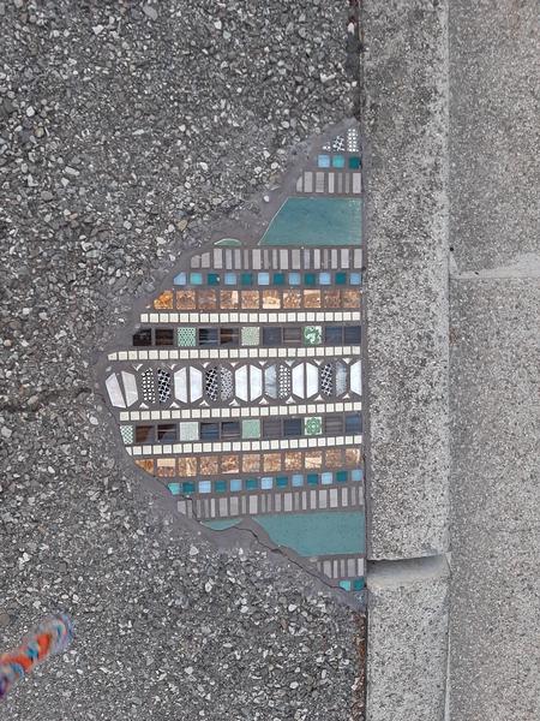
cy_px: 360
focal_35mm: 26
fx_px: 541
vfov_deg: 67.3
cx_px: 270
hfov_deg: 53.1
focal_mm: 3.93
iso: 250
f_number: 1.7
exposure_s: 1/25
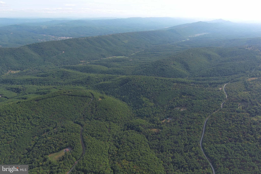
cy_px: 87
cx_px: 130
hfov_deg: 63.7
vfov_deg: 45.0
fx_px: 210
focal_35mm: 29
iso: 100
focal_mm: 10.57
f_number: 2.8
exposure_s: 1/683
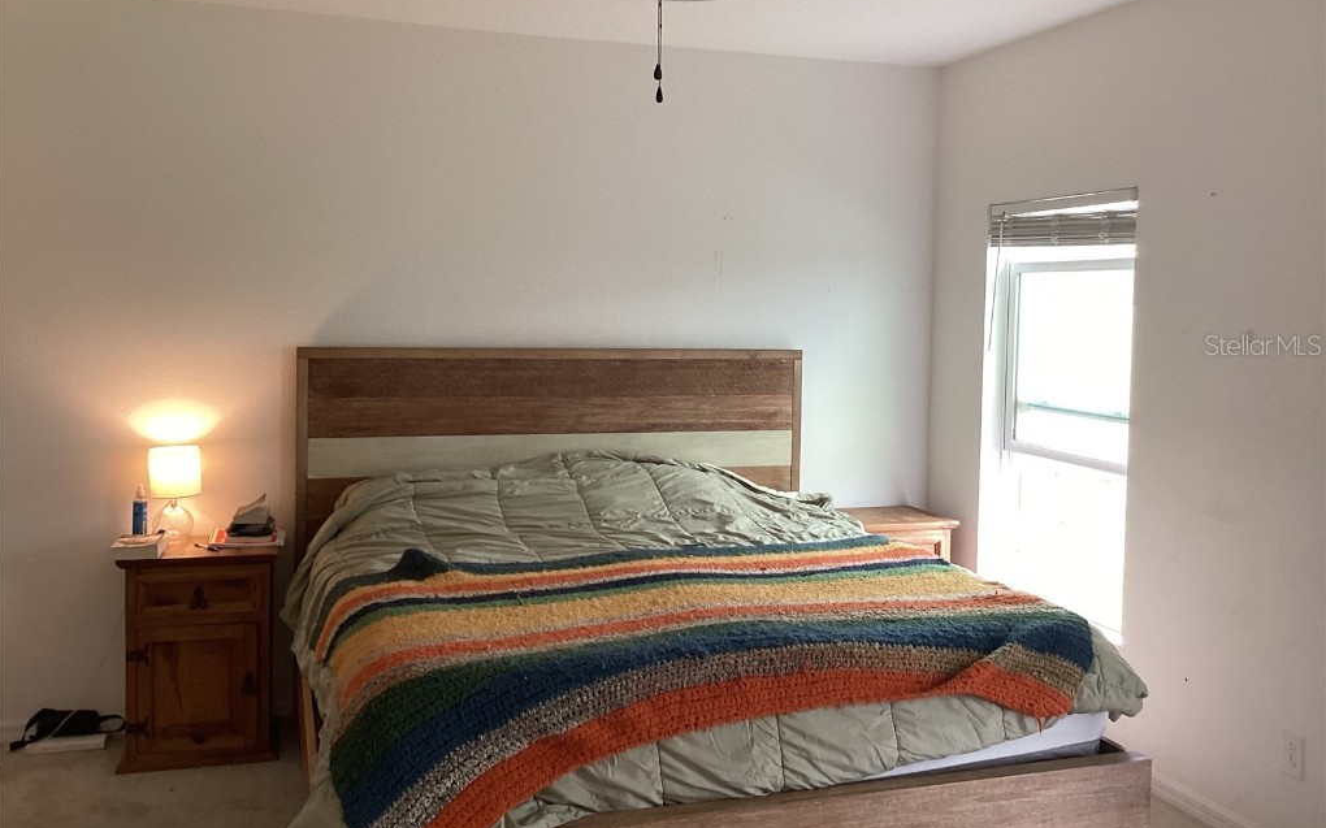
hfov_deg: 58.2
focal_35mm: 33
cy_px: 344
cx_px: 662
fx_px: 1192
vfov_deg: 38.2
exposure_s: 1/60
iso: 125
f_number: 2.4
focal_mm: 3.3
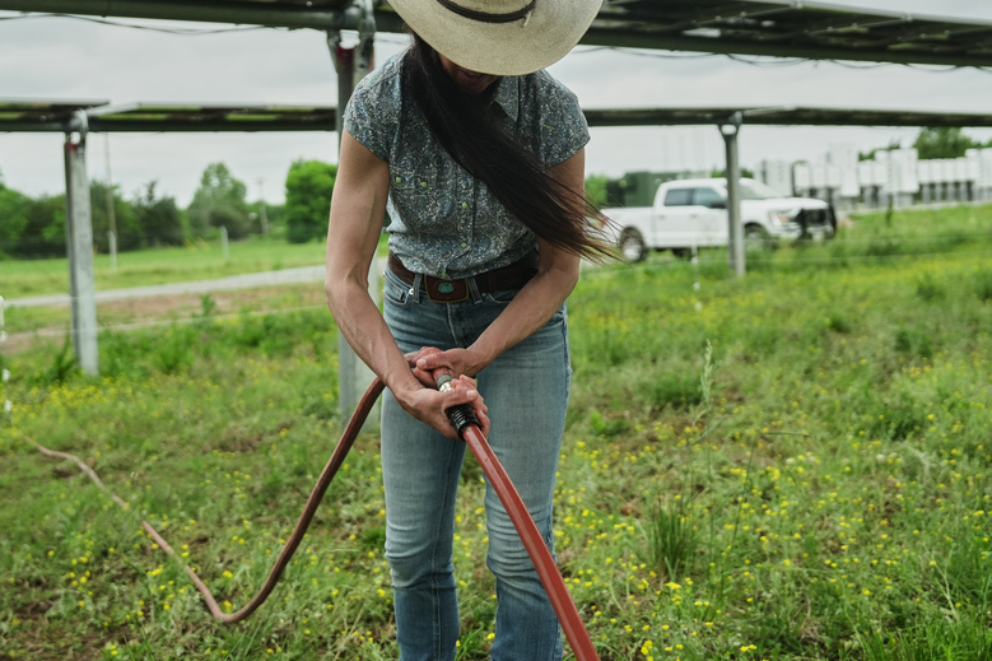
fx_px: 1267
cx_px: 506
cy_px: 265
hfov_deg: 42.8
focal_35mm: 46
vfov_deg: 29.2
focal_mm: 35
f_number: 2.8
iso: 800
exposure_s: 1/4000
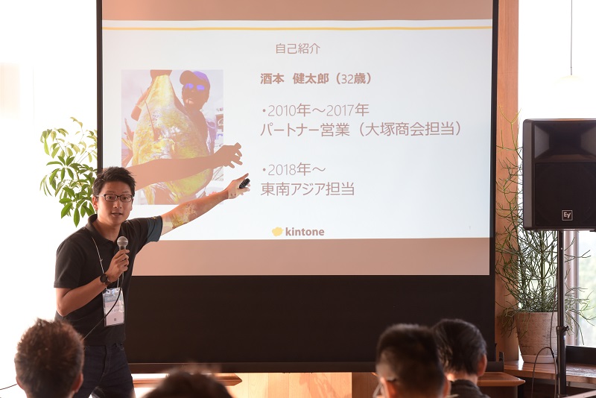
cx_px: 298
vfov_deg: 13.1
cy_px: 199
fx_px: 1739
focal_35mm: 105
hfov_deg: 19.4
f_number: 5.6
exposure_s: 1/125
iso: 1600
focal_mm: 105
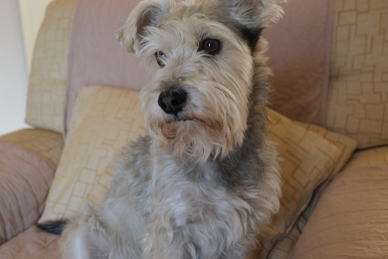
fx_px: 453
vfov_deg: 31.9
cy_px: 130
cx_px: 194
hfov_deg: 46.4
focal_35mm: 42
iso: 2500
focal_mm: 28.2
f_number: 4.5
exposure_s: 1/10
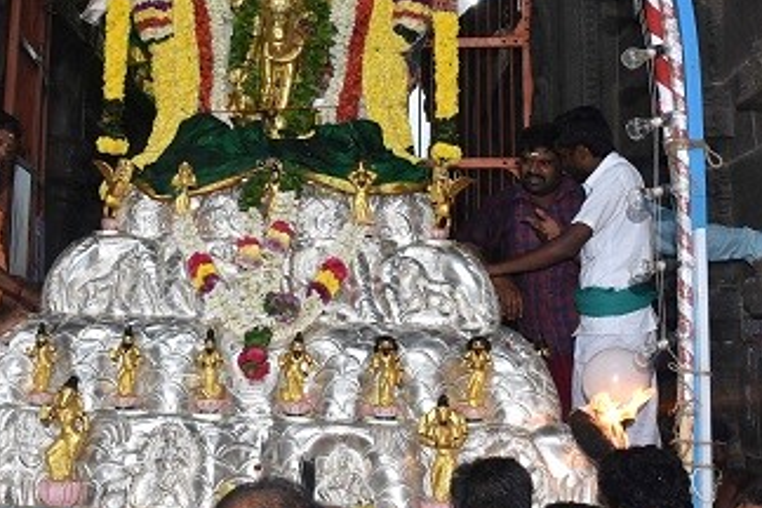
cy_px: 148
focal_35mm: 50
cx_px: 318
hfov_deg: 39.5
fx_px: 1058
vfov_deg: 26.7
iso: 800
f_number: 7.1
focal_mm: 18
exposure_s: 1/125
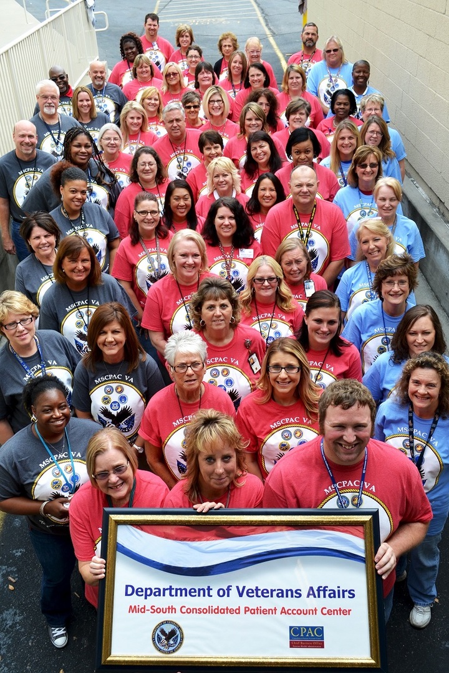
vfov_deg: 61.9
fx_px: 561
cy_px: 336
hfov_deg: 43.6
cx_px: 224
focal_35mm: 30
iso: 100
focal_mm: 20
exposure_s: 1/200
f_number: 7.1
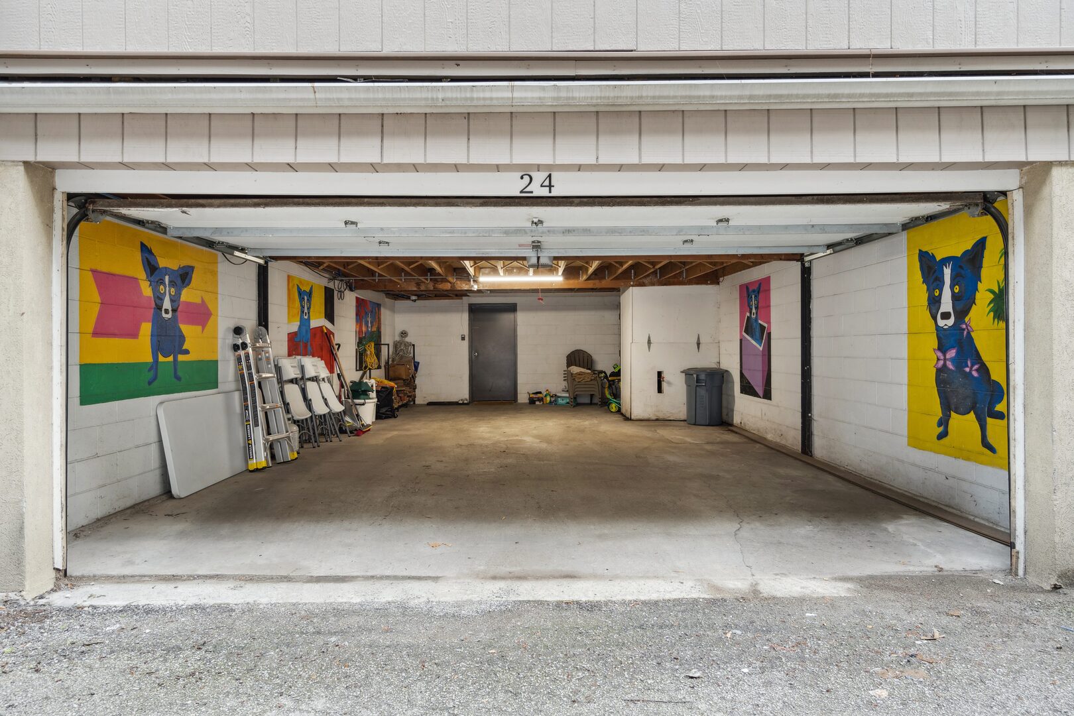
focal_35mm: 21
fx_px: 626
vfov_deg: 59.5
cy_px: 358
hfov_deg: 81.2
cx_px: 537
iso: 800
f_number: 8
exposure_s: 1/15
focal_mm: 21
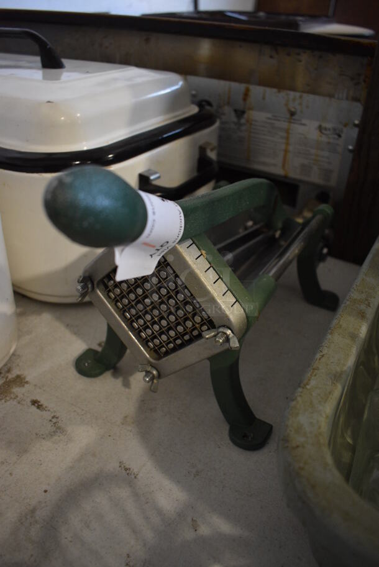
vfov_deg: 61.9
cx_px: 190
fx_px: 473
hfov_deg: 43.7
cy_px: 284
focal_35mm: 30
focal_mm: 20
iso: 1250
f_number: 3.5
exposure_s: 1/125
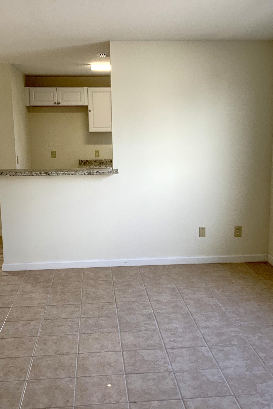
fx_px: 466
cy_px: 201
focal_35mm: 41
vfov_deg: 47.4
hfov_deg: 32.6
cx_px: 137
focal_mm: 3
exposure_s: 1/120
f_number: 1.8
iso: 32
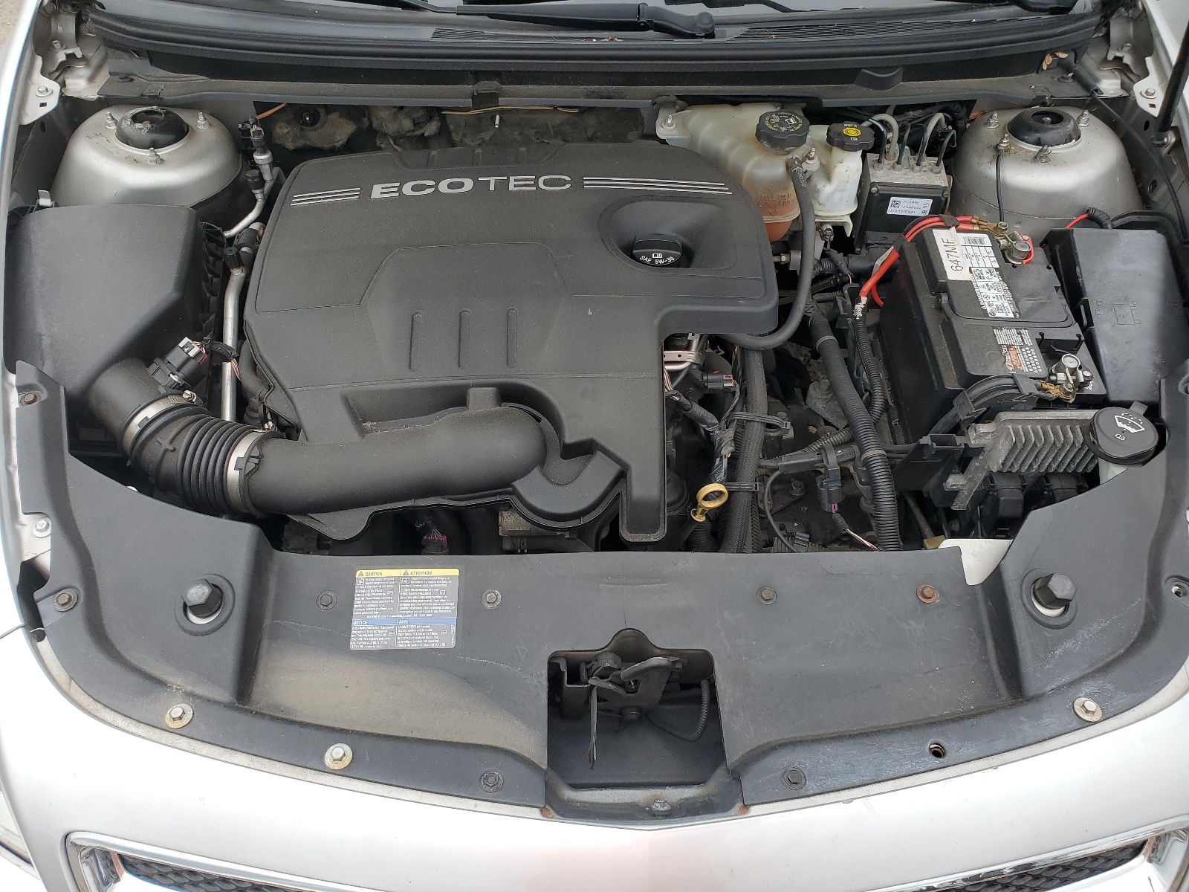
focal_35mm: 26
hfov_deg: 67.3
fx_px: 893
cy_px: 446
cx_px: 594
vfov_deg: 53.1
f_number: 1.5
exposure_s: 1/238
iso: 50
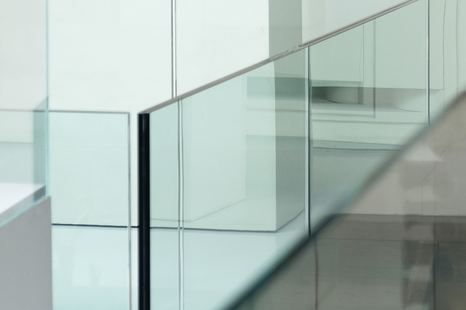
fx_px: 3223
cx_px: 424
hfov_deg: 8.2
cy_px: -131
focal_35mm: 249
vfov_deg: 5.5
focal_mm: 55
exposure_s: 1/100
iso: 400
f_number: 4.5
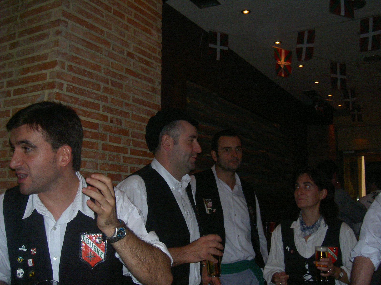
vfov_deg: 36.8
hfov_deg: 47.9
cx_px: 190
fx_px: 429
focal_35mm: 39
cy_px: 142
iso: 100
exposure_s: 1/59.5
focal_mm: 8
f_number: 2.8
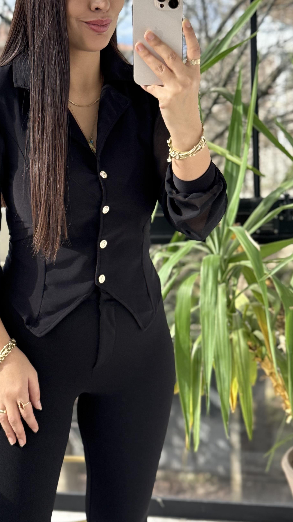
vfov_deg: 32.2
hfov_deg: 18.5
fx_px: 898
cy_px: 201
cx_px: 105
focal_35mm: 65
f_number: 1.78
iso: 100
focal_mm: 6.76
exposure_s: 1/578
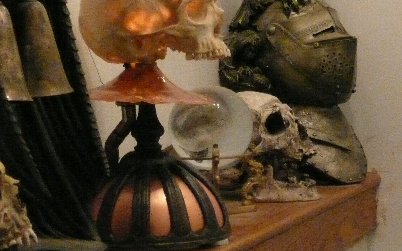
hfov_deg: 12.4
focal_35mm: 169
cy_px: 83
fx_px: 1851
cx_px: 152
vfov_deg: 7.8
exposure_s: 1/40
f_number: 4.7
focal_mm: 16.9
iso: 1250
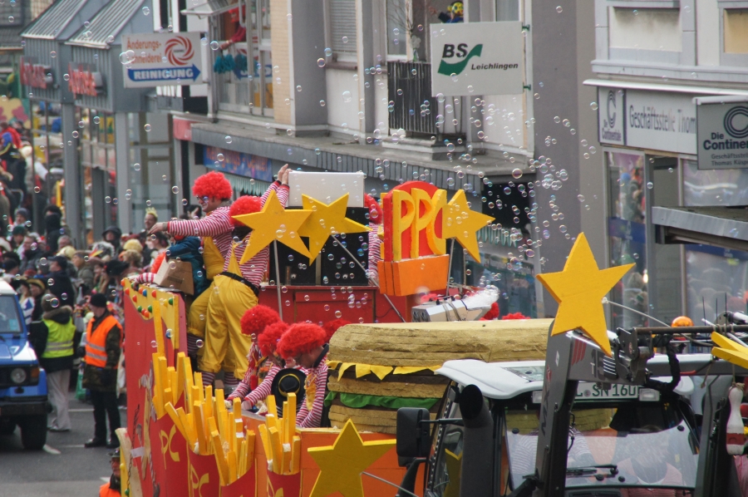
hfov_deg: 6.9
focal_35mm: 300
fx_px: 6226
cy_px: 248
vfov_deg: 4.6
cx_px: 374
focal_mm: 200
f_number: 6.3
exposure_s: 1/320
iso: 1250
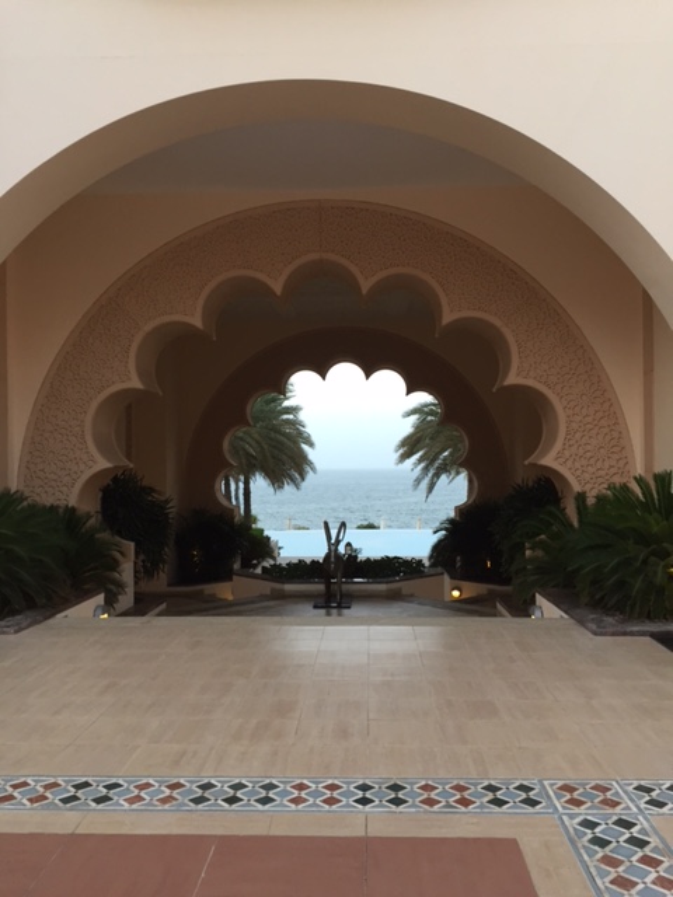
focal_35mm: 29
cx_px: 336
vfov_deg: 61.7
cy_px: 448
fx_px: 752
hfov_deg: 48.2
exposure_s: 1/33
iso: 125
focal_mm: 4.15
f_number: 2.2
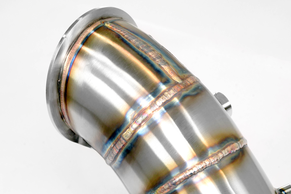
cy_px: 97
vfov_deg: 12.2
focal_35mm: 112
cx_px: 146
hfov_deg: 18.3
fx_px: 905
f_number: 13
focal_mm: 75
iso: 2500
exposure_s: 1/125
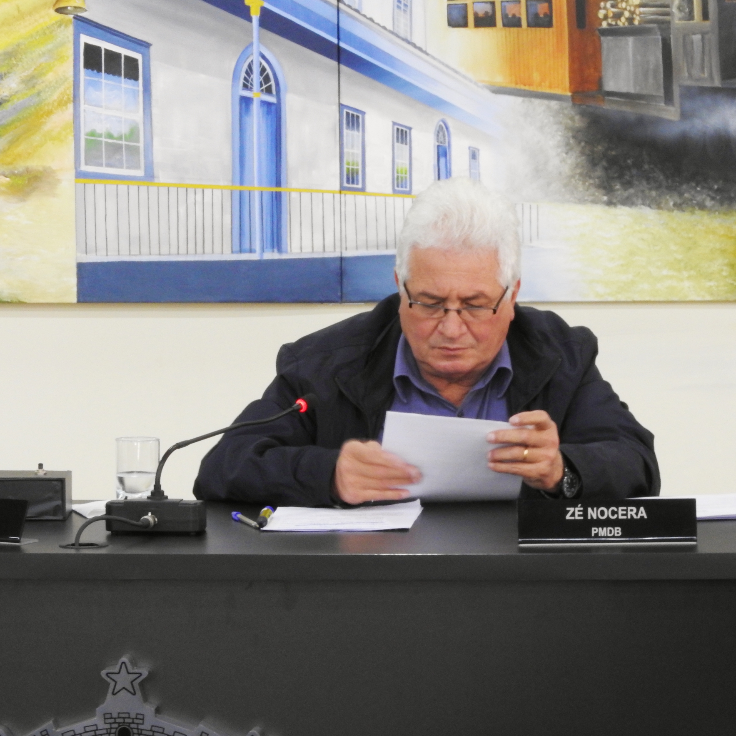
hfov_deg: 6.7
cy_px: 369
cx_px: 469
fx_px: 6254
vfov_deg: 6.7
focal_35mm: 260
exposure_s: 1/3
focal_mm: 39.4
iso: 400
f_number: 7.6
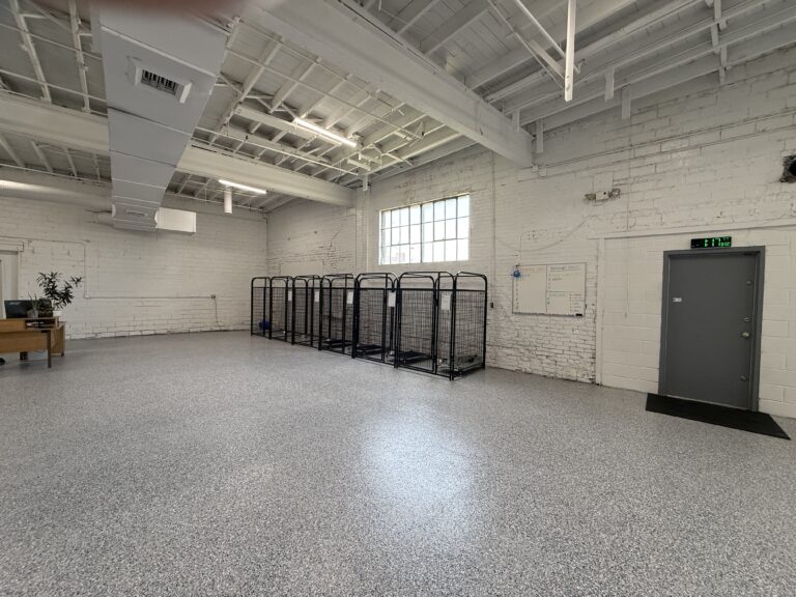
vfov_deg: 85.7
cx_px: 398
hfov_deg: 102.1
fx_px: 322
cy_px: 298
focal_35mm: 14
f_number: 2.2
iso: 200
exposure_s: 1/120
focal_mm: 2.22
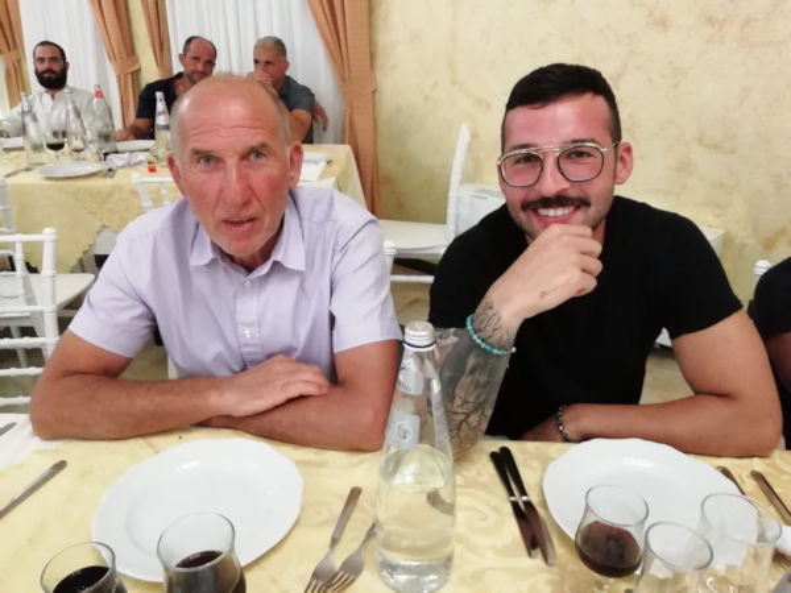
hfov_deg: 67.3
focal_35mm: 26
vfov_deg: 53.1
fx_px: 594
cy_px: 296
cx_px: 396
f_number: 2.2
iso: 500
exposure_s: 1/25
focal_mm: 3.46
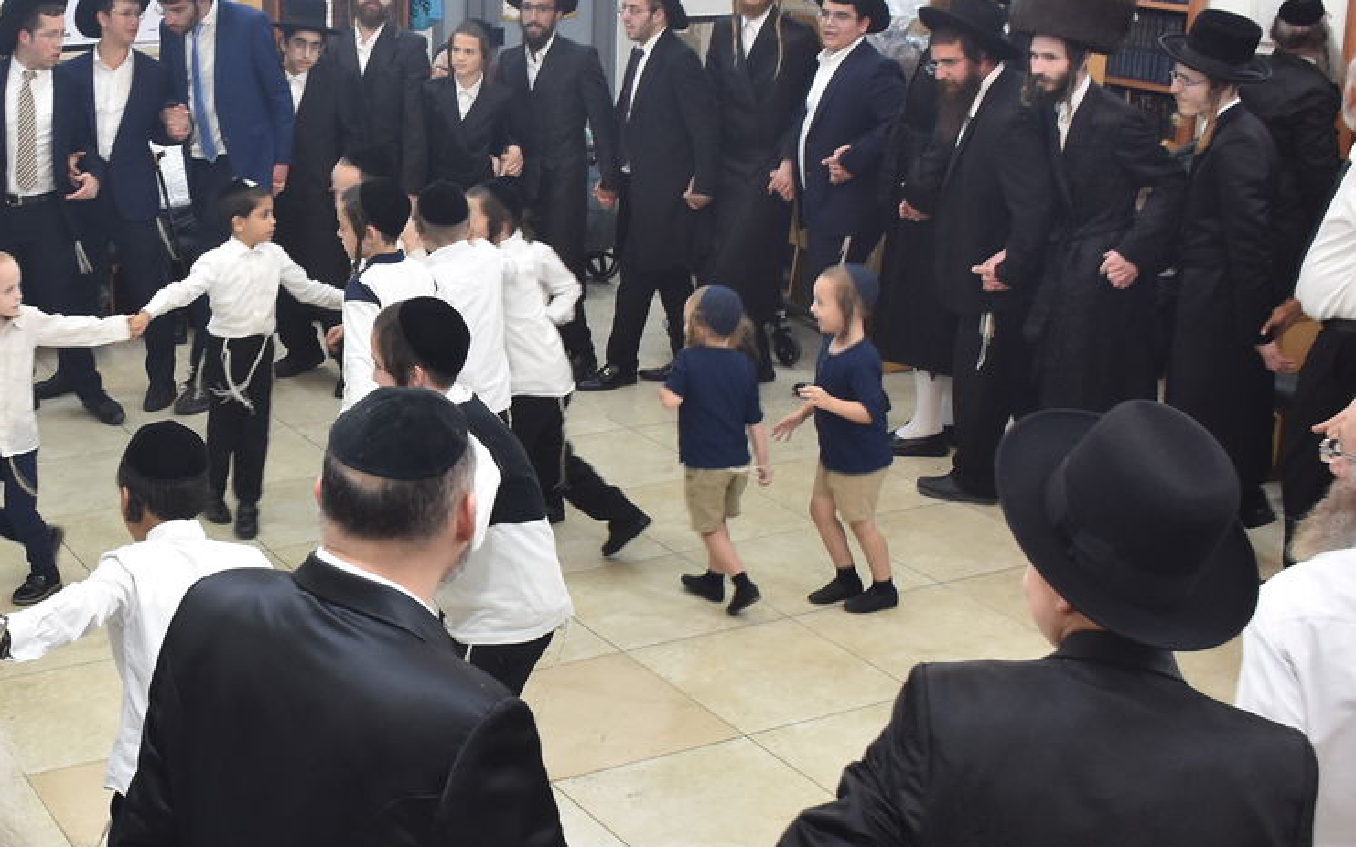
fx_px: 1922
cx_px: 269
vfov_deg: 24.8
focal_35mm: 52
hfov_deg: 37.5
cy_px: 368
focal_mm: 18
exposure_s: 1/100
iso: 1000
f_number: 5.6
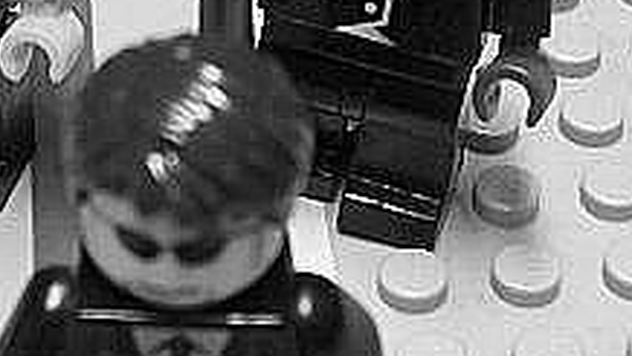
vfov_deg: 9.7
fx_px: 2096
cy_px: 178
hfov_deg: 17.0
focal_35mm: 125
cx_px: 120
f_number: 2.7
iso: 160
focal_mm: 6
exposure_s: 1/20
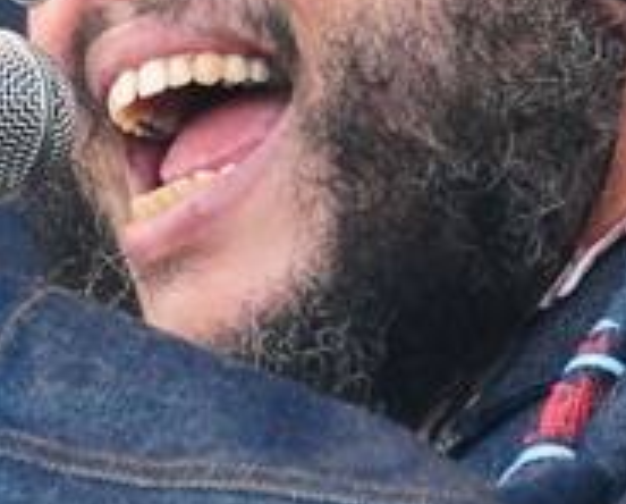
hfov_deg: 2.1
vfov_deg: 1.7
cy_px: 136
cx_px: 306
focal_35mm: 916
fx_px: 17007
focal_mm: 200
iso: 1000
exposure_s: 1/320
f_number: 5.6
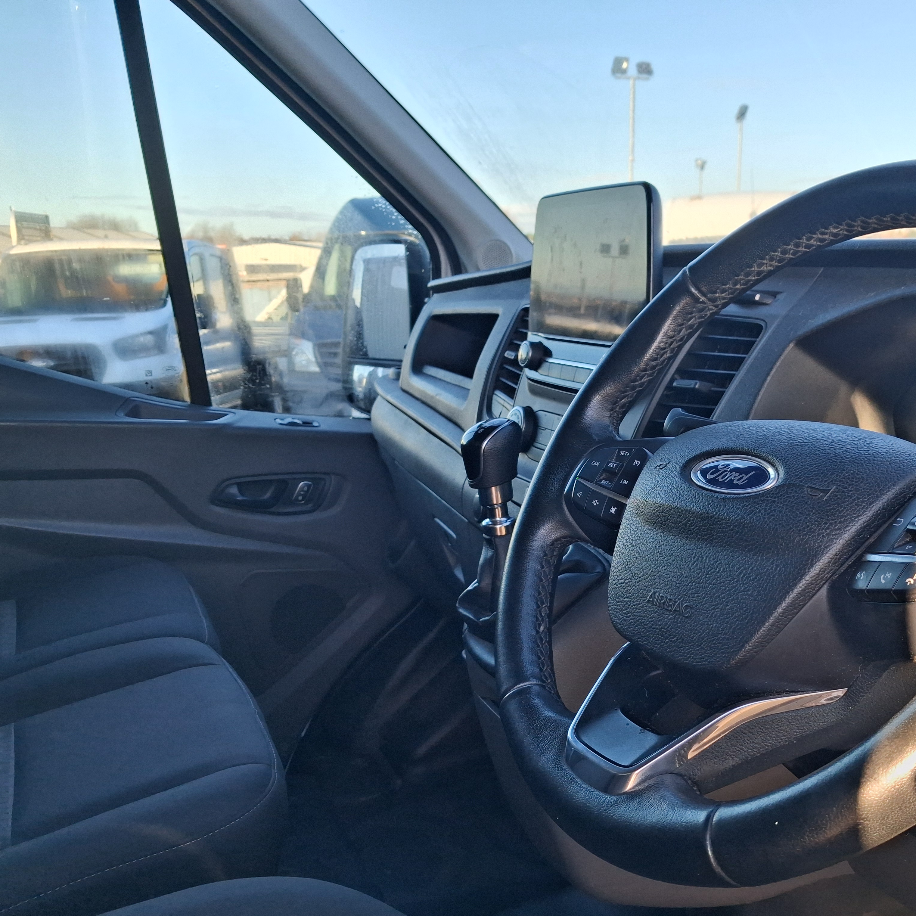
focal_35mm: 32
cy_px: 456
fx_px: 958
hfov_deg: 50.3
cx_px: 599
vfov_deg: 51.1
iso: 32
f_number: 1.8
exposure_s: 1/100
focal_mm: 4
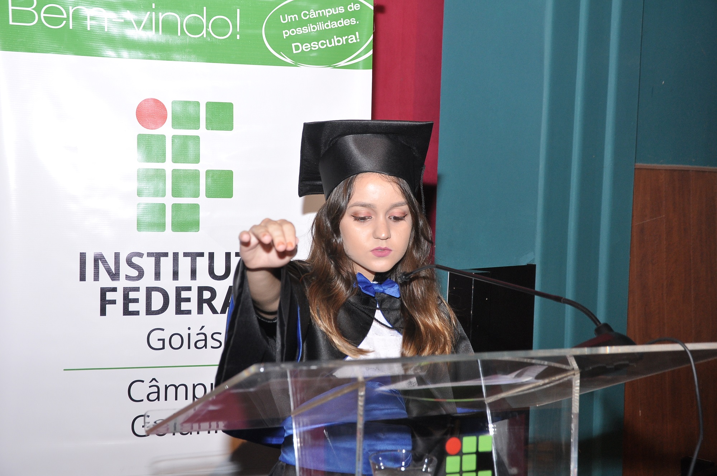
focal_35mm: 52
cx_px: 358
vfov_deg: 25.7
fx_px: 1044
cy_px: 238
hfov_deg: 37.9
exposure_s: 1/80
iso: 640
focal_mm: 35
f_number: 5.6
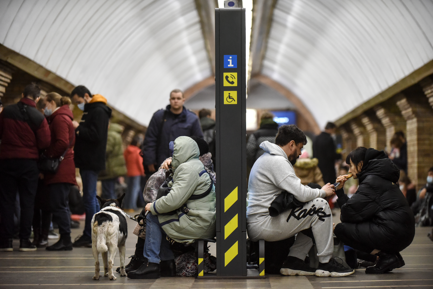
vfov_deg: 10.2
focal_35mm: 135
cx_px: 216
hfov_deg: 15.2
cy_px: 144
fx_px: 1624
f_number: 2.8
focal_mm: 135
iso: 5000
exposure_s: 1/320
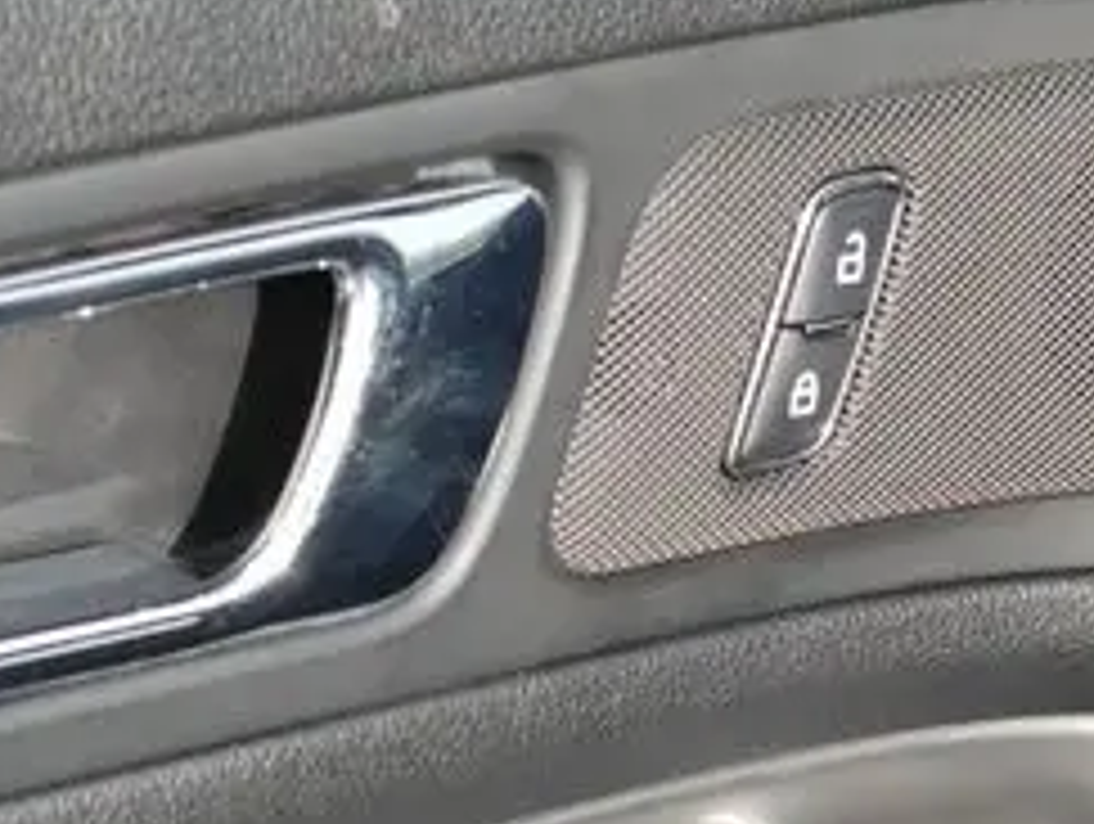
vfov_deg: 9.3
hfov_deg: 12.5
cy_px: 961
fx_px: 5001
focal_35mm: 158
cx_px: 410
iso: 200
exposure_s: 1/125
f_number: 5.4
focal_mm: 30
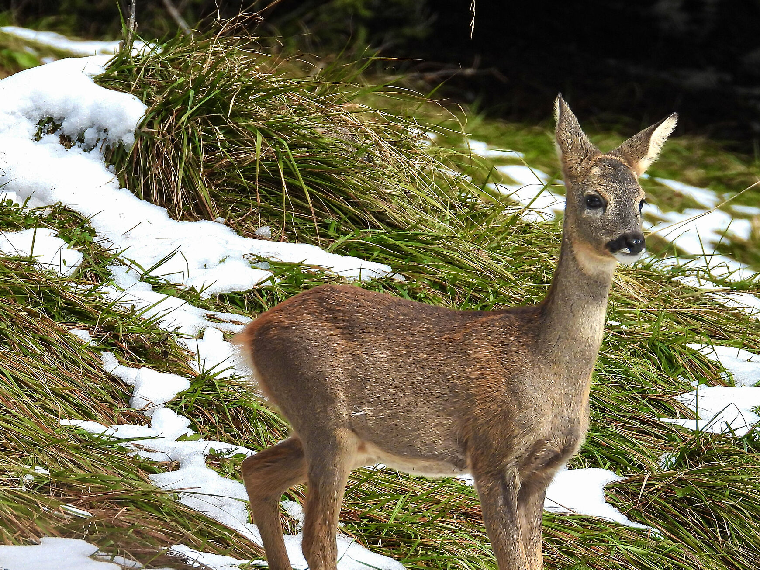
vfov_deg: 1.9
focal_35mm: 782
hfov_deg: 2.5
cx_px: 412
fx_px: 17169
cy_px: 379
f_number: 5
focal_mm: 102
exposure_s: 1/250
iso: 100
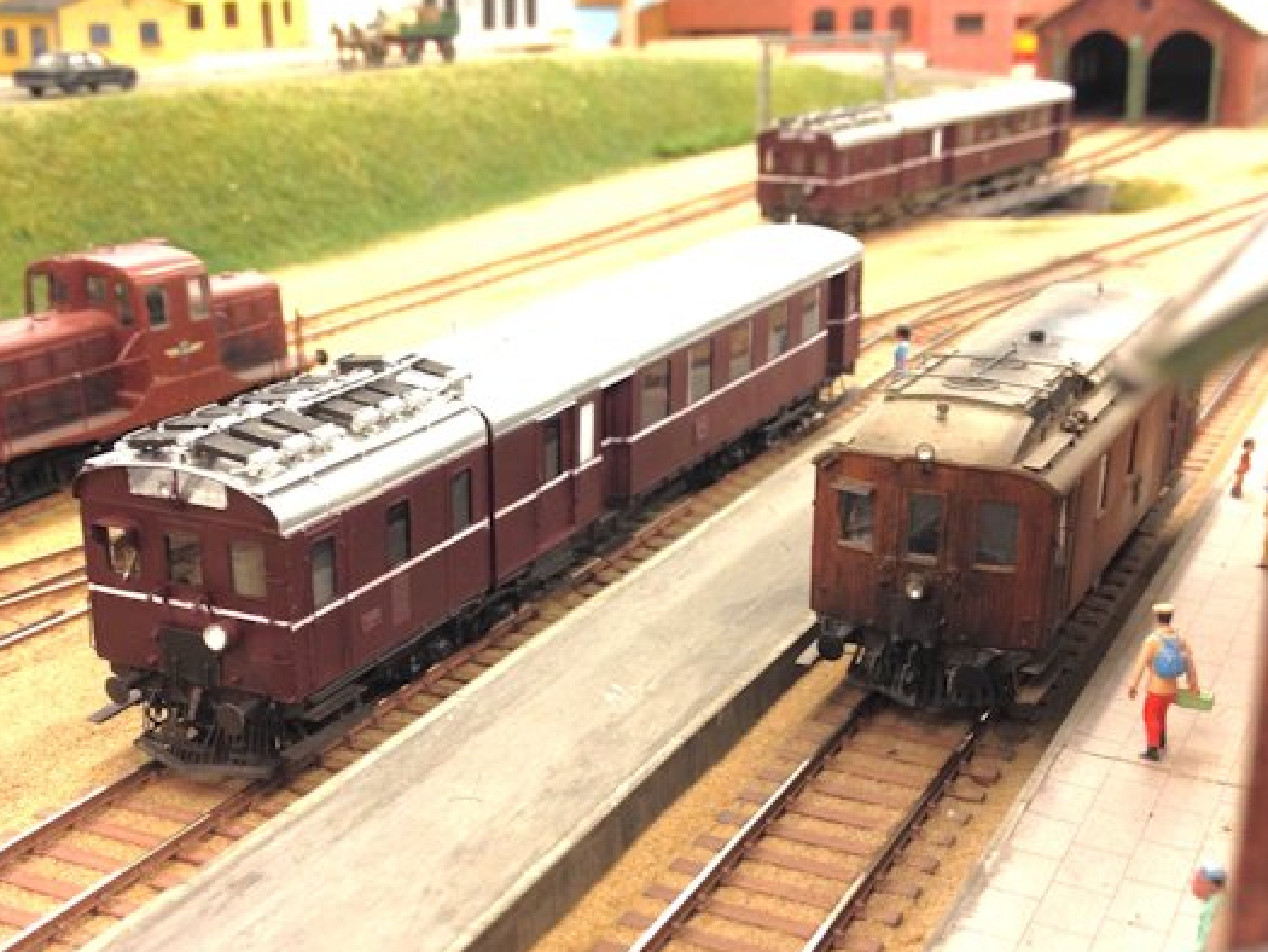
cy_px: 553
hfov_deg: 38.2
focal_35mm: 50
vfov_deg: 29.1
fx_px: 1832
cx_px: 611
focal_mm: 4.28
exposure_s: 1/20
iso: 100
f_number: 2.4
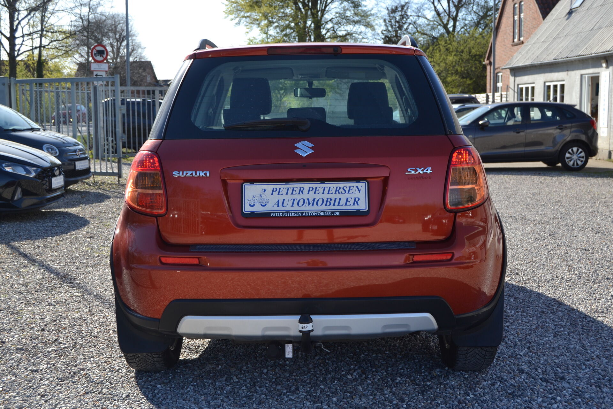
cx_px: 306
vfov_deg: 28.9
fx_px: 792
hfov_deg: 42.3
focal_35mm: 46
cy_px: 204
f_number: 7.1
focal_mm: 31
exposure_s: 1/200
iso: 100
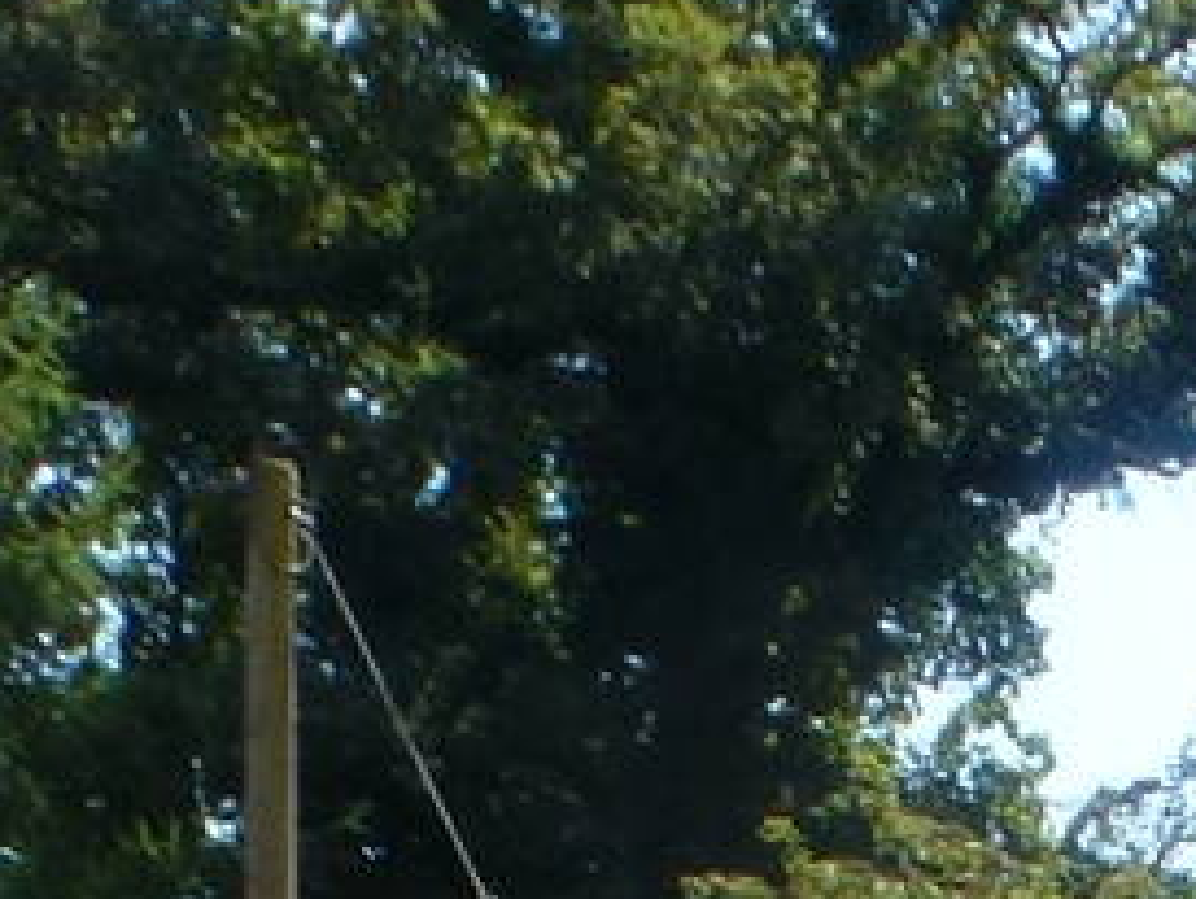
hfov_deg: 13.1
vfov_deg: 9.2
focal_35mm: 140
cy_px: 2378
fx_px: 4841
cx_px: 1951
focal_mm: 4.3
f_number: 4
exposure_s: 1/320
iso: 100
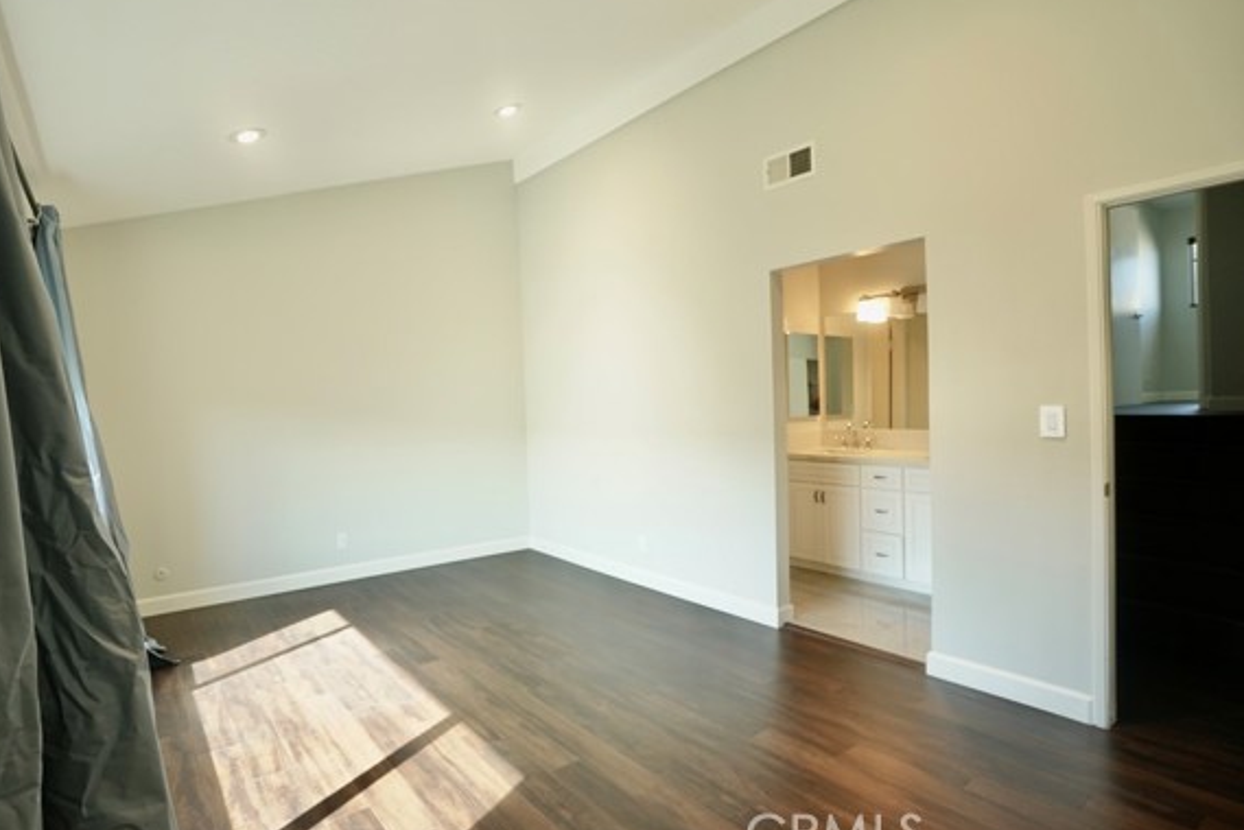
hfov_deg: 89.8
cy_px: 399
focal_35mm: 18
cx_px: 579
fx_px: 622
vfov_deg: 67.4
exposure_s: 1/60
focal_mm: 16
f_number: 4
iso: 500
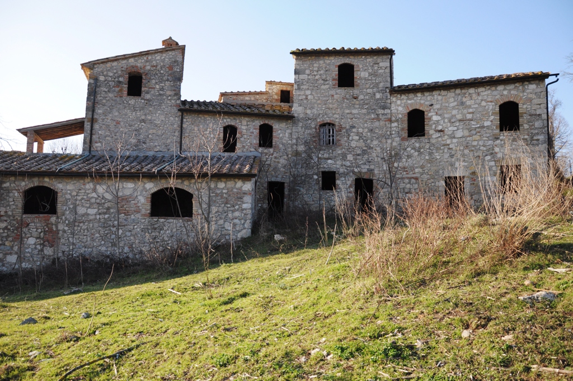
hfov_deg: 67.4
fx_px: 429
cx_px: 286
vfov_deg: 47.8
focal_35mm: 27
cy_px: 190
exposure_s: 1/1250
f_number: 3.5
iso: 400
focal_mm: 18
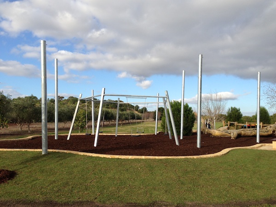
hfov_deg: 55.4
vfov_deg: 42.9
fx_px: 263
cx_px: 138
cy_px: 104
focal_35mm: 33
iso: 50
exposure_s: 1/1205
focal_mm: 4.13
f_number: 2.4
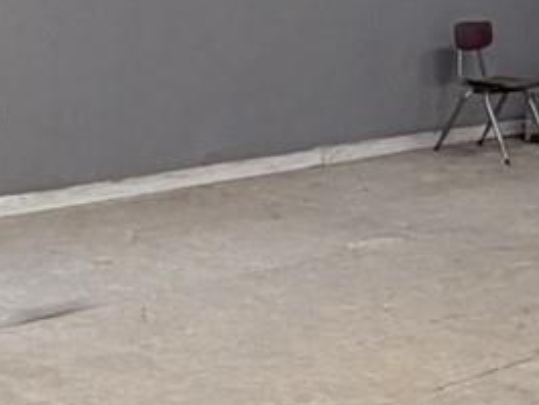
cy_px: 10
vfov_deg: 13.5
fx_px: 1682
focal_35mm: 108
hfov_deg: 17.5
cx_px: -71
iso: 160
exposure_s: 1/60
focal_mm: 2.22
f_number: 2.2
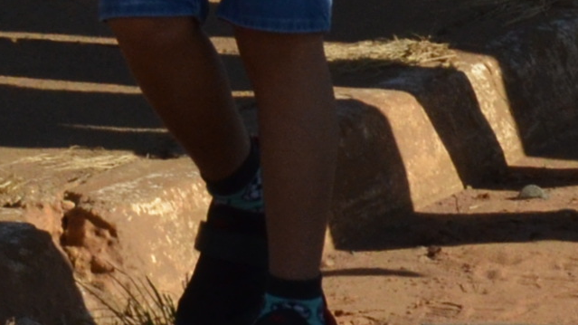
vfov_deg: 1.7
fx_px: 11124
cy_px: -669
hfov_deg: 3.0
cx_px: 1140
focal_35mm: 726
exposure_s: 1/800
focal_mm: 80
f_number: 14
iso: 800
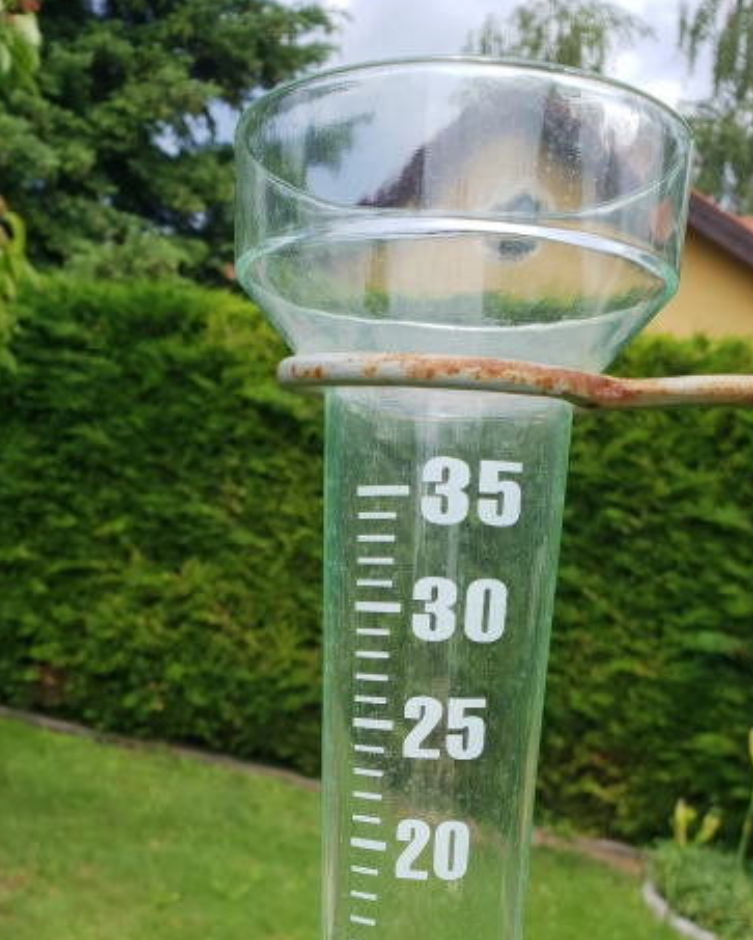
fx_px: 1197
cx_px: 382
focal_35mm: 43
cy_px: 759
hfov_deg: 34.9
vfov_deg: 41.0
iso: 50
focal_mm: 4.3
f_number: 2.4
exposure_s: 1/883
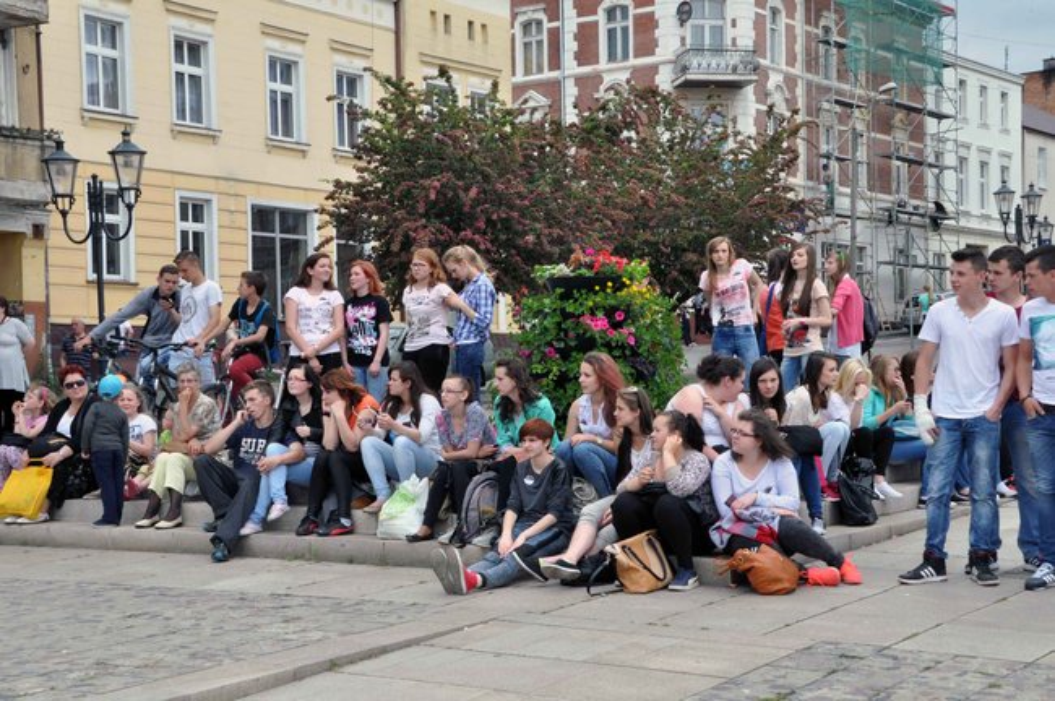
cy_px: 350
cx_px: 528
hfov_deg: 30.5
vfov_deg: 20.6
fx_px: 1932
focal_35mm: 66
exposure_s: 1/200
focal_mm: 44
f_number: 16
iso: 1000
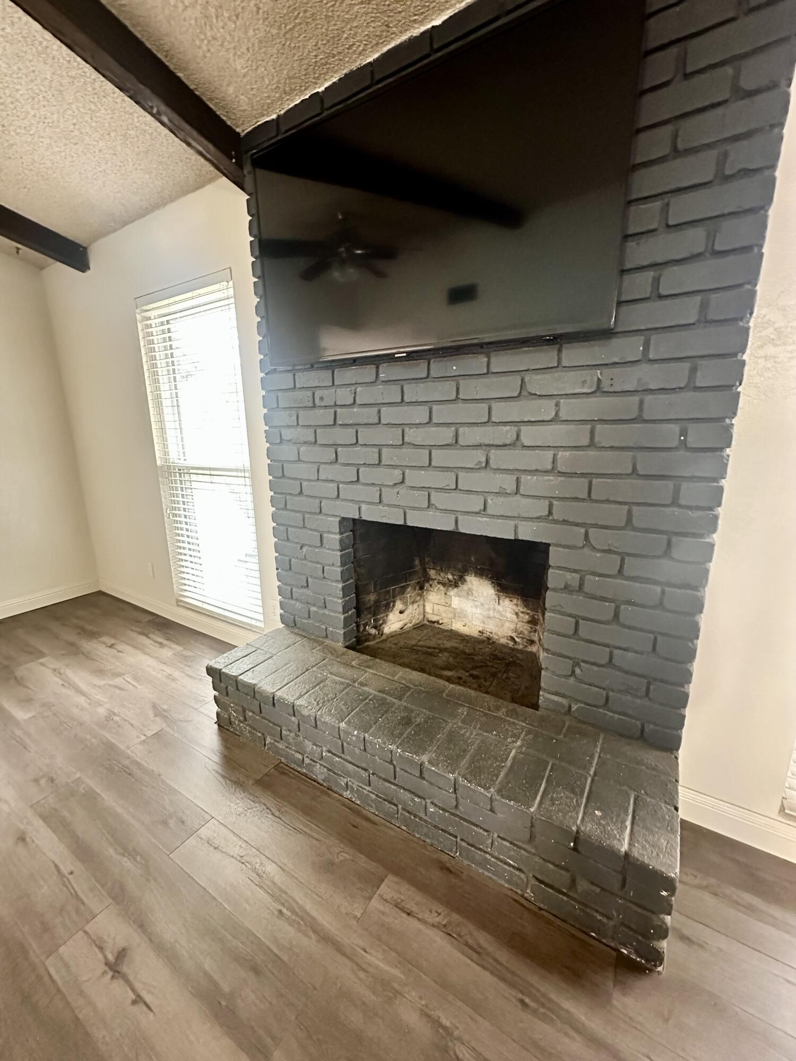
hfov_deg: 85.7
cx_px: 398
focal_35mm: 14
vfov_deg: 102.1
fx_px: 429
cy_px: 530
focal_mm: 2.22
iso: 1000
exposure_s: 1/40
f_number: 2.2
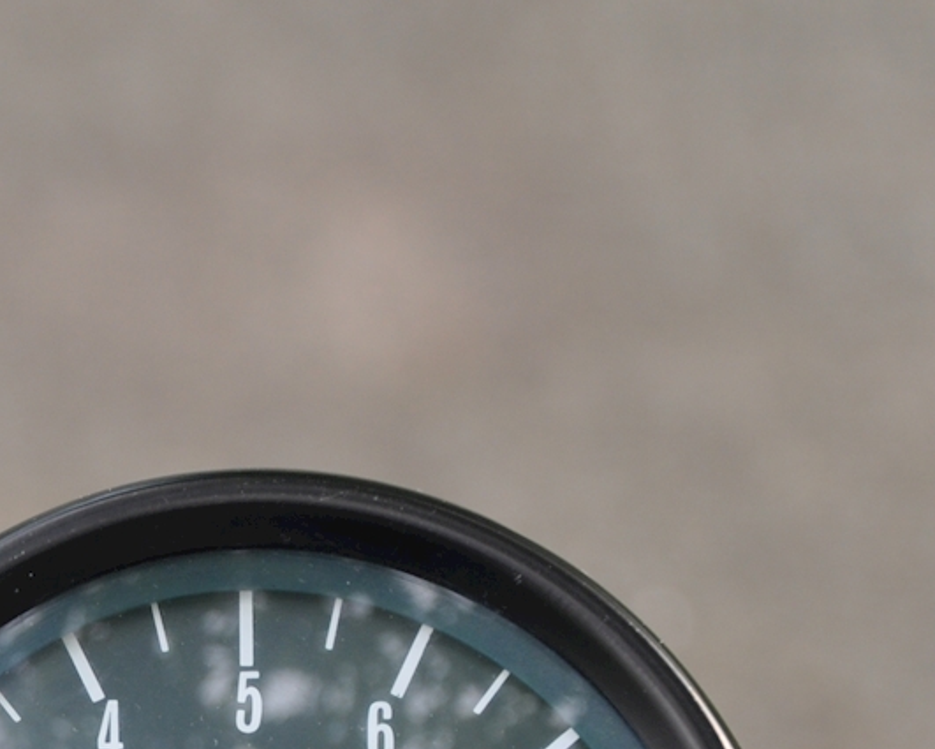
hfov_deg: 6.5
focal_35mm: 295
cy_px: 940
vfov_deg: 5.2
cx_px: -409
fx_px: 8165
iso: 200
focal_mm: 58
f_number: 5.6
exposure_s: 1/125
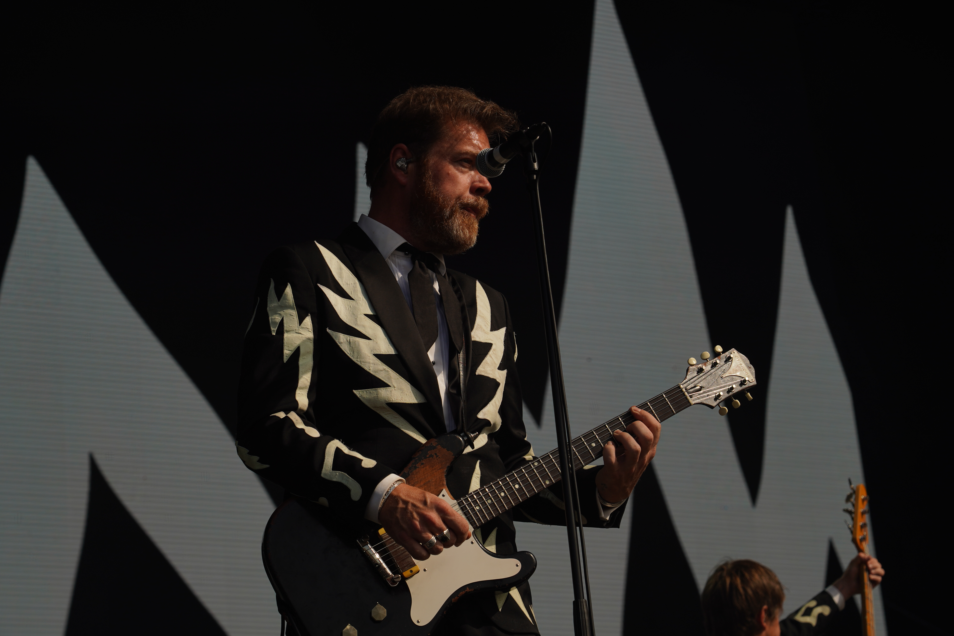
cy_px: 318
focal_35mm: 105
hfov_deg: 19.5
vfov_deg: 13.0
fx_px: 2782
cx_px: 477
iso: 100
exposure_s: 1/800
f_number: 8
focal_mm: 105
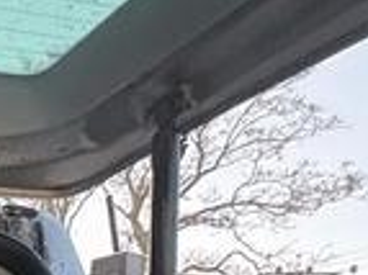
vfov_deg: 12.5
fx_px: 935
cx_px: -404
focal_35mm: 88
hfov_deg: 16.2
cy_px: 691
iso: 125
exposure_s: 1/136
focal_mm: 2.22
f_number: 2.2
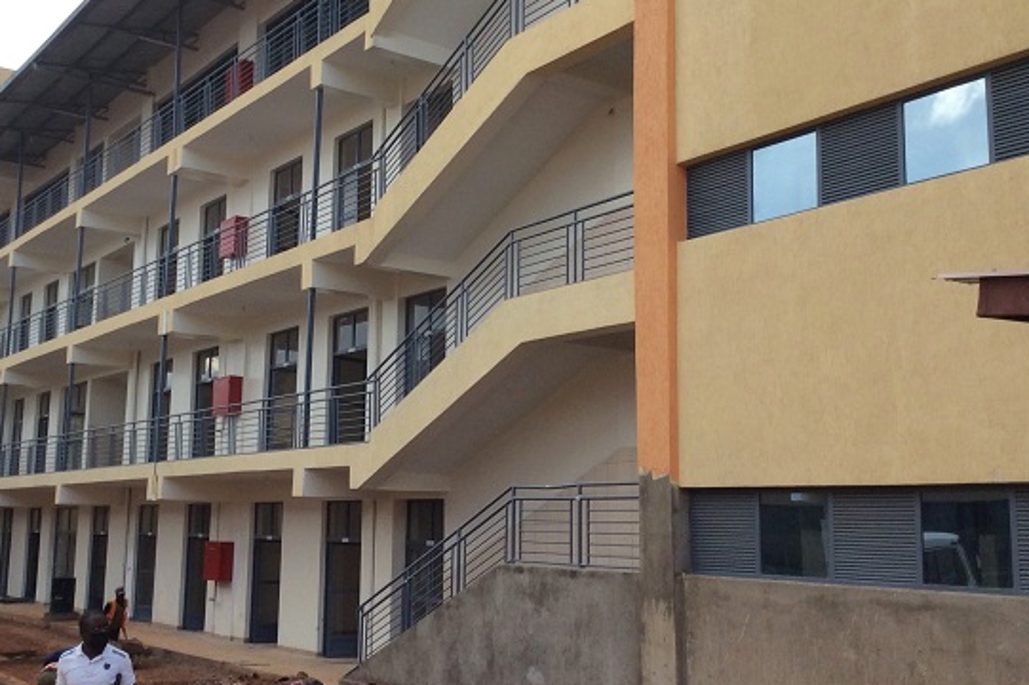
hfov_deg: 45.3
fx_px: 1228
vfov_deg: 31.1
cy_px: 339
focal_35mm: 43
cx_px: 420
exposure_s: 1/379
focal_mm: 3.3
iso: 32
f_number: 2.4
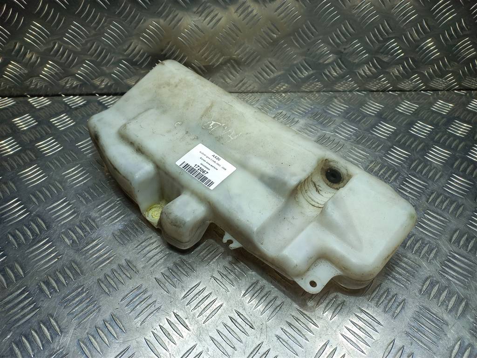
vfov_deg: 54.9
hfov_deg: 69.4
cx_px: 238
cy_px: 179
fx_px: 344
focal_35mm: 25
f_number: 1.8
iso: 40
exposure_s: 1/100
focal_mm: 4.6
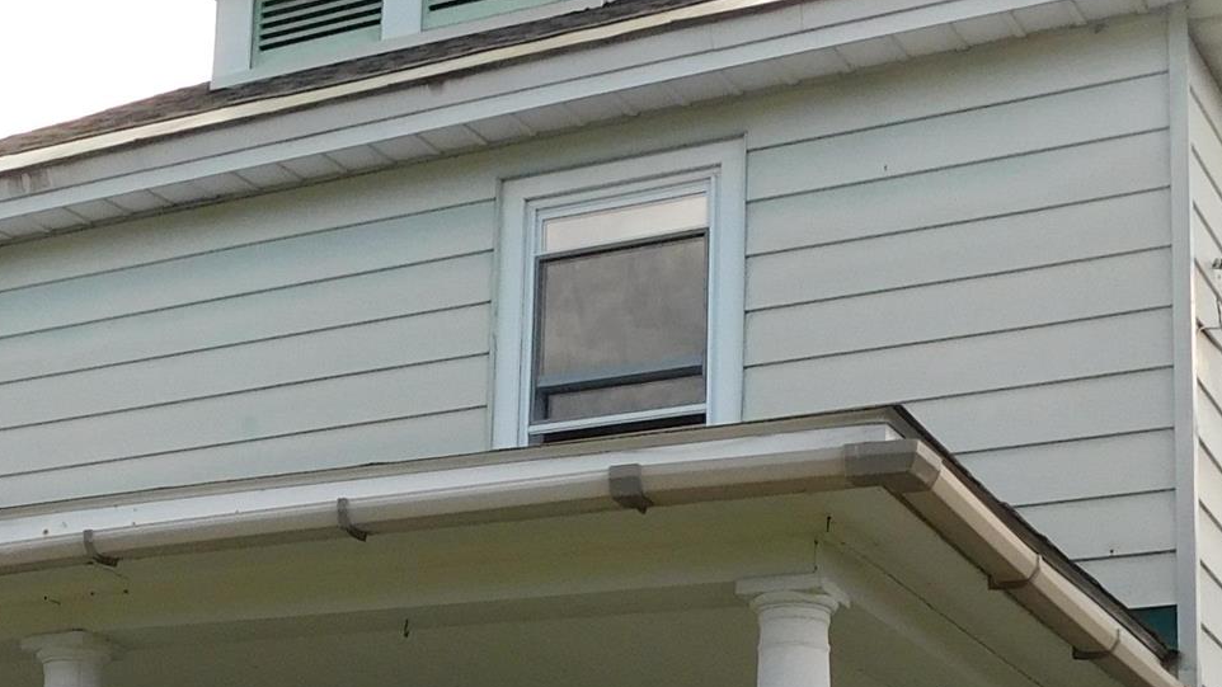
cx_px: 296
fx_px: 2592
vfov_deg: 14.7
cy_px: 786
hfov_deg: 26.2
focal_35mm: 80
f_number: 3
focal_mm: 4
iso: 125
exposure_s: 1/500
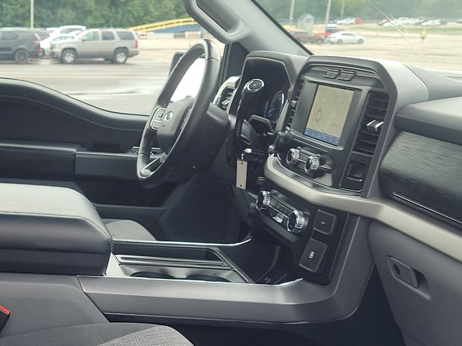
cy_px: 247
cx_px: 49
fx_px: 760
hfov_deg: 32.2
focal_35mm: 57
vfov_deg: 25.4
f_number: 1.8
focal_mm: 6.7
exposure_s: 1/59
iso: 66
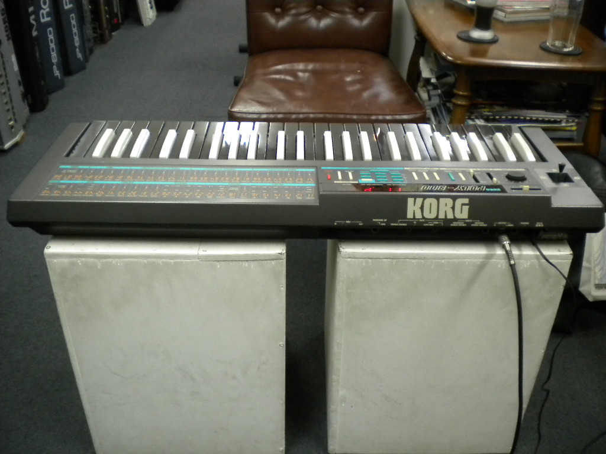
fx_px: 613
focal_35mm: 35
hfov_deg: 52.6
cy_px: 227
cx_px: 303
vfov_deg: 40.7
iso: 400
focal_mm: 6.3
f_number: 3.1
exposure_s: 1/16.6
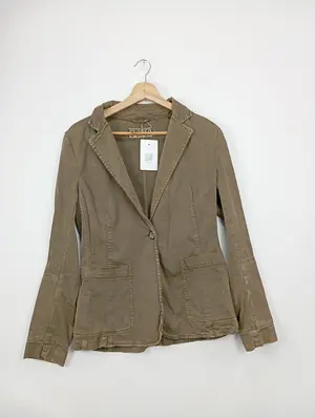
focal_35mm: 28
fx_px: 339
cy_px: 209
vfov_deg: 63.4
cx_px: 158
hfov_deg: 49.9
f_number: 1.8
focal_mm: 4.22
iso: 61
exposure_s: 1/50
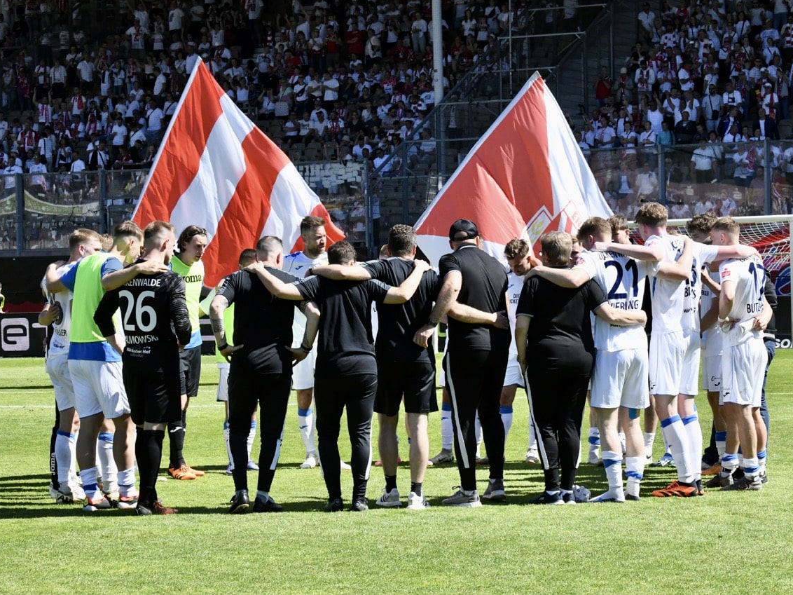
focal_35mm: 100
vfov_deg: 14.8
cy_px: 297
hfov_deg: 19.6
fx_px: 2291
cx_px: 417
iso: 4000
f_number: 14
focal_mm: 92
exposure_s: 1/1600
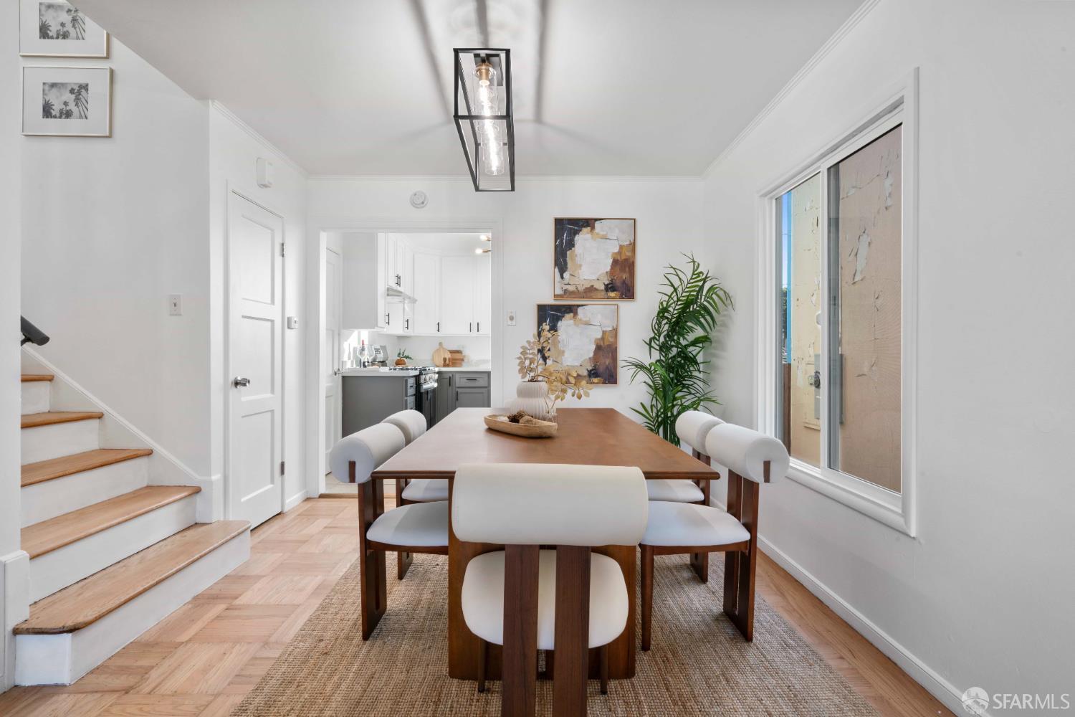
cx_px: 538
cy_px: 358
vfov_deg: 70.4
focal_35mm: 17
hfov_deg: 93.3
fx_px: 508
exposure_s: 1/4
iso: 400
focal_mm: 17
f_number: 16
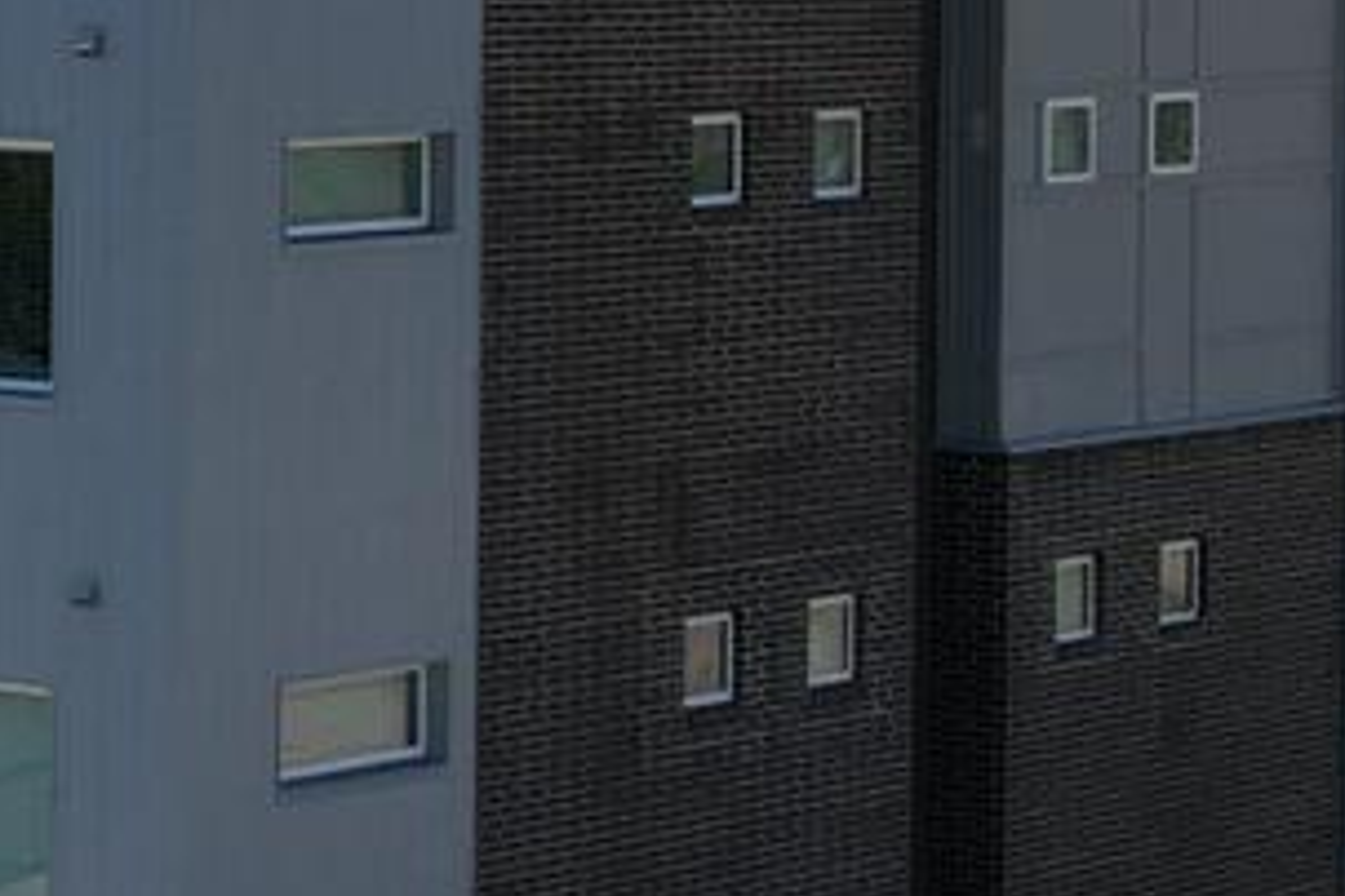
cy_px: -217
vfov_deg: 7.8
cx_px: -1154
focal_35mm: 174
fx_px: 6500
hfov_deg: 11.0
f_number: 2.8
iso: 100
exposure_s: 1/2500
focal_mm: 8.38
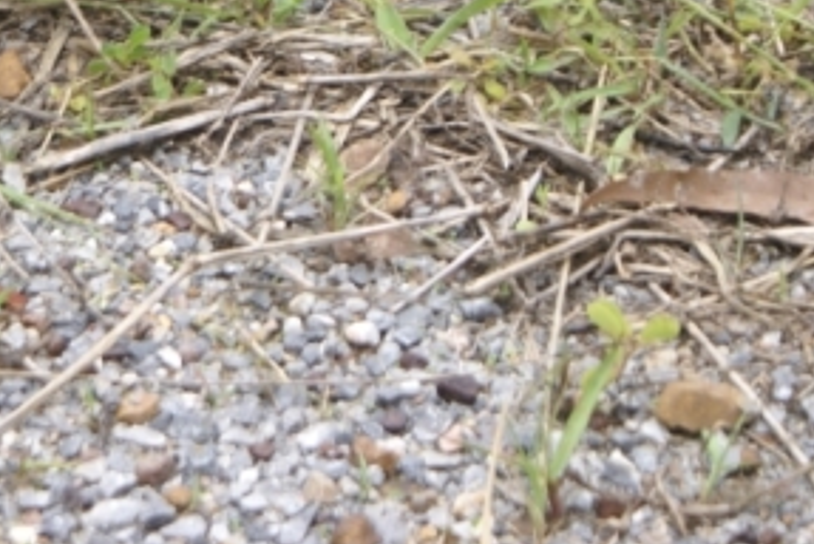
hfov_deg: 7.0
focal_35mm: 293
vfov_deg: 4.7
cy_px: -203
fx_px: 6632
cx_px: 122
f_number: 7.1
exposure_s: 1/125
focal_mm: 70
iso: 100
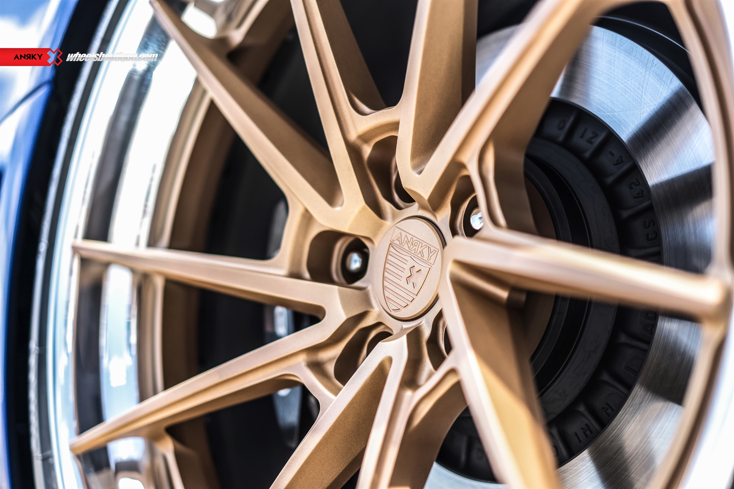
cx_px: 367
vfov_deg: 24.6
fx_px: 1121
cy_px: 244
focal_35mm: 55
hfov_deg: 36.2
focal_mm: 55
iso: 100
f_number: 1.8
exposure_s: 1/1000
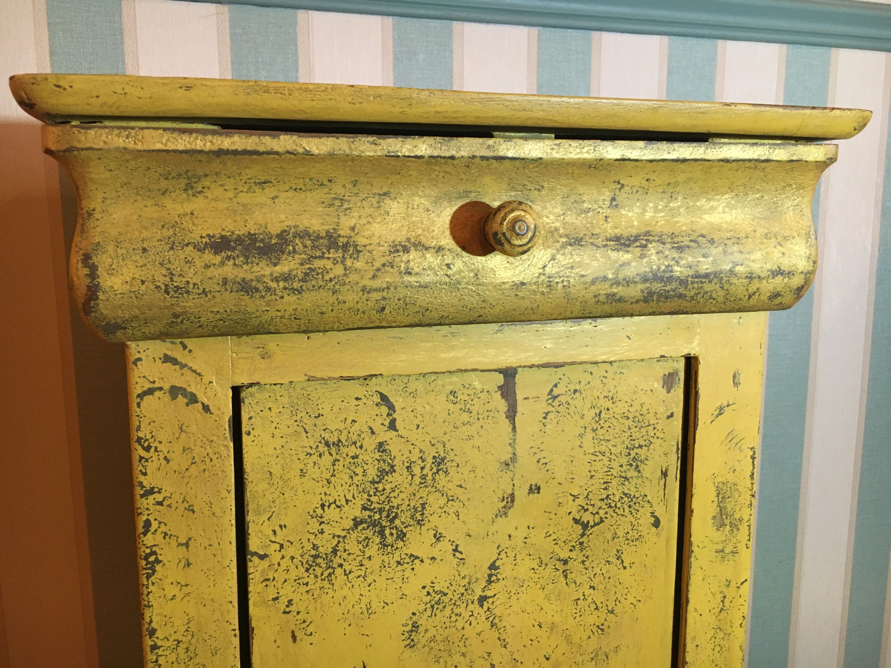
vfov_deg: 48.2
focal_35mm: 29
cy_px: 334
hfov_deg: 61.7
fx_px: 746
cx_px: 446
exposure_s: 1/33
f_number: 2.2
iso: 160
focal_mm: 4.15
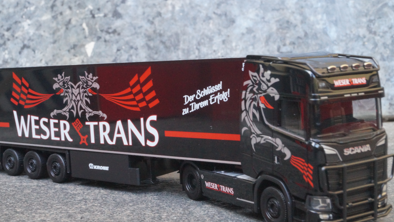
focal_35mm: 60
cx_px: 183
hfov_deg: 35.1
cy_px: 119
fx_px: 622
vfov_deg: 20.2
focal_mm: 35
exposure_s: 1/20
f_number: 22
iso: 3200
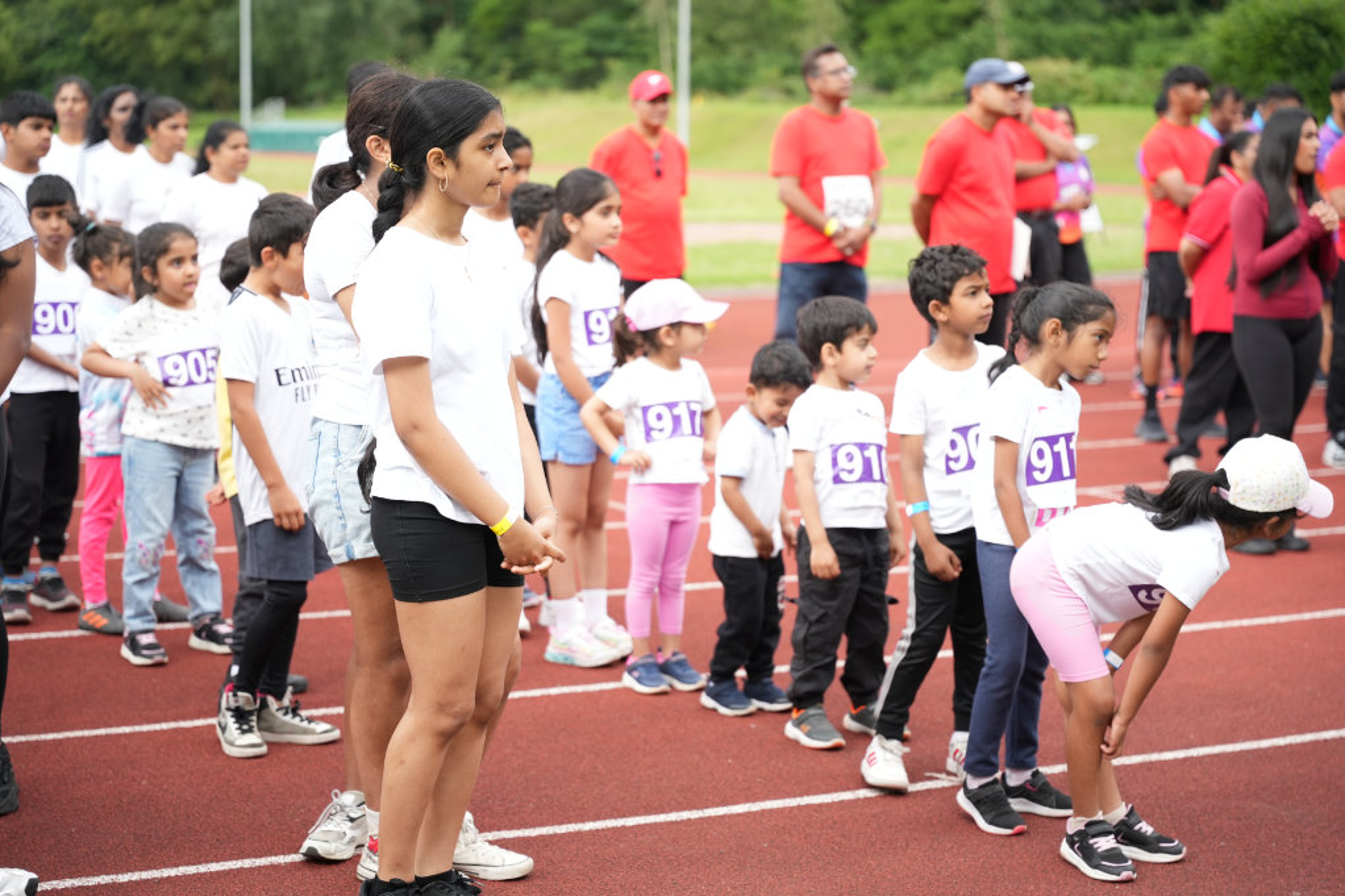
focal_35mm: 70
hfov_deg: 28.8
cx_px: 672
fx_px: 2615
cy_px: 448
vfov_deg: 19.5
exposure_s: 1/800
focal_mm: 70
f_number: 2.8
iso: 400
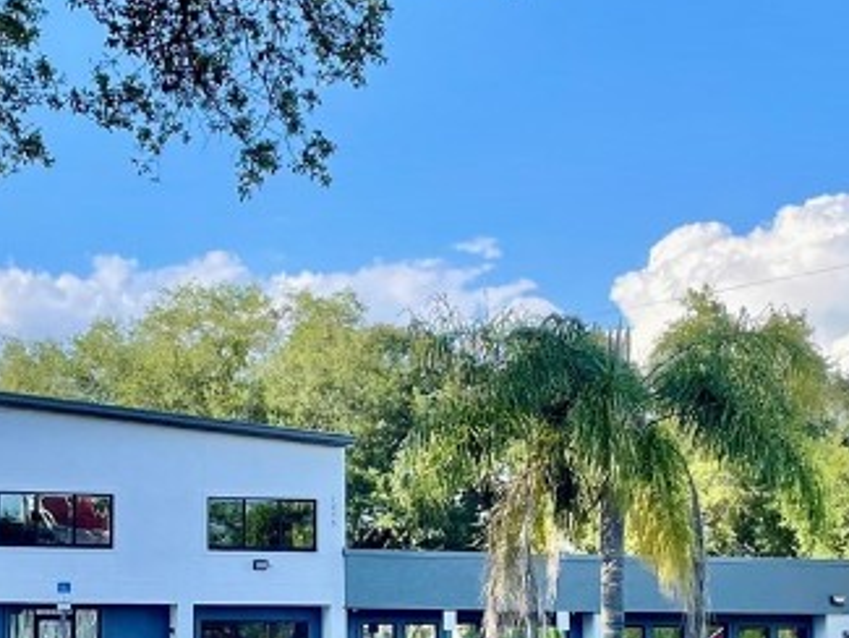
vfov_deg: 17.9
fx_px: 2012
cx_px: 185
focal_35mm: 82
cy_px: 468
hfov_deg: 23.5
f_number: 1.6
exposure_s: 1/1435
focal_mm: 4.2
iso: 32
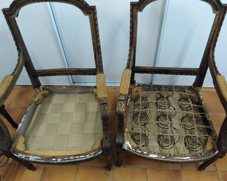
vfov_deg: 53.2
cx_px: 120
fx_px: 181
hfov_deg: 64.0
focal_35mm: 27
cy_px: 88
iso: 407
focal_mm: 3.46
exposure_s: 1/20
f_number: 2.2
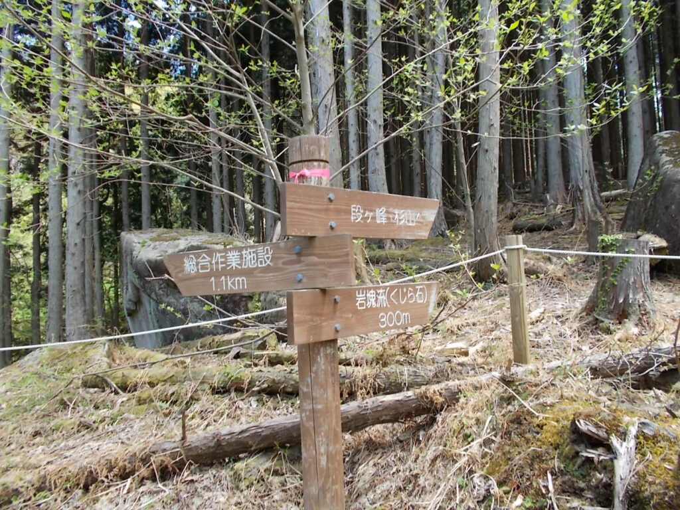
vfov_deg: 53.1
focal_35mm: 26
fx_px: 511
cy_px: 255
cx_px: 340
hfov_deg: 67.3
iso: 80
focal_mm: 4.6
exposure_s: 1/100
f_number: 3.2
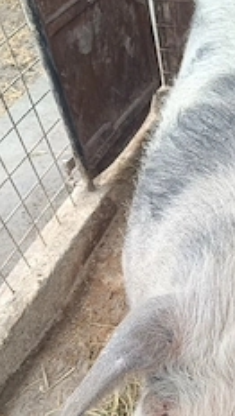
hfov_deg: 25.8
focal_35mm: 45
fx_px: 497
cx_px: 208
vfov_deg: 44.4
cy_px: 294
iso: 110
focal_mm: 5.59
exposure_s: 1/101
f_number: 1.88
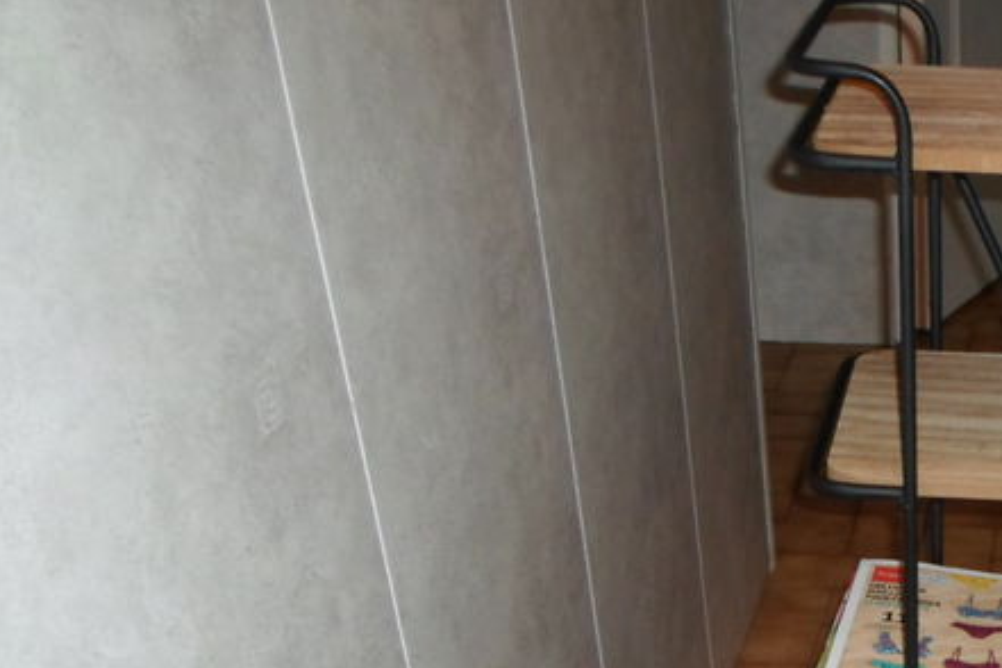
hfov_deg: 30.4
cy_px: 795
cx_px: 1100
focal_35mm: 59
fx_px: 1642
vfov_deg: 21.4
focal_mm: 4.5
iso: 100
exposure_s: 1/30
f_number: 2.5
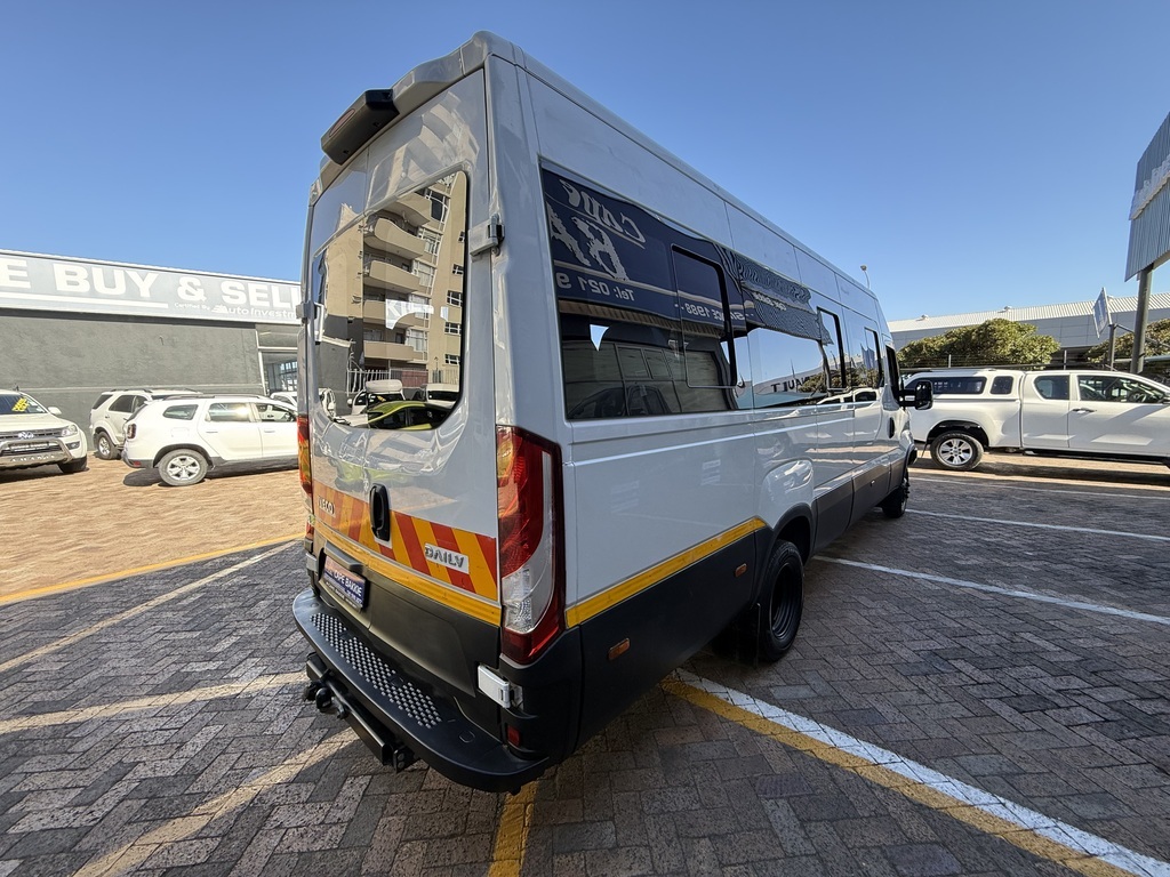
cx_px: 585
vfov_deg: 85.7
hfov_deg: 102.1
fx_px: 473
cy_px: 438
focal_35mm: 14
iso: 64
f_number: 2.2
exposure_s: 1/340
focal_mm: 2.22
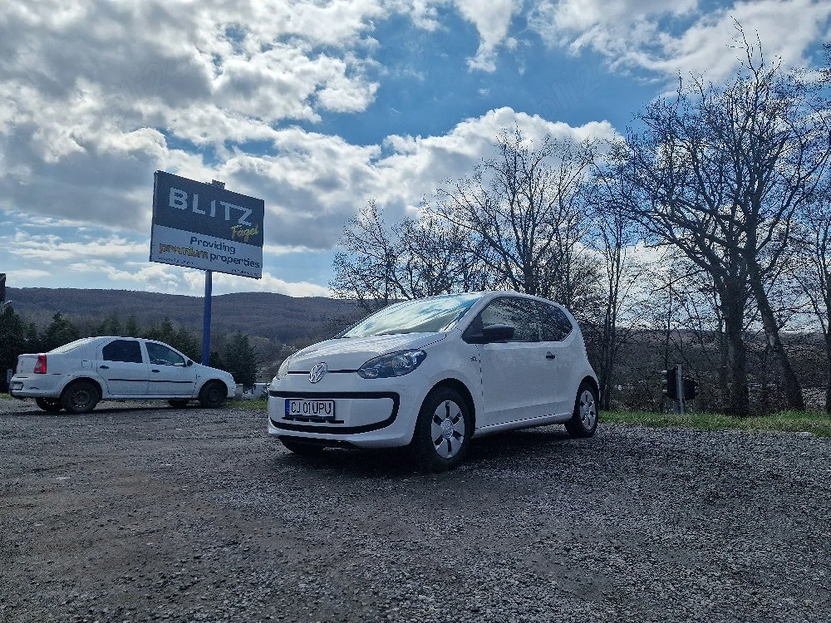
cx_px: 416
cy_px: 312
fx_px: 552
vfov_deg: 58.9
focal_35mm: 23
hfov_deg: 73.9
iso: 50
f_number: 1.8
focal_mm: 6.4
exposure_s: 1/2500
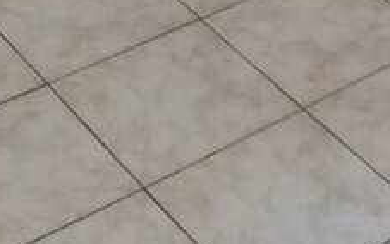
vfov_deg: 8.4
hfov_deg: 15.8
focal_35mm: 131
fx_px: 1393
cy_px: -495
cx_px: 345
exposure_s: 1/24
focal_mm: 3.98
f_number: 1.8
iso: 500
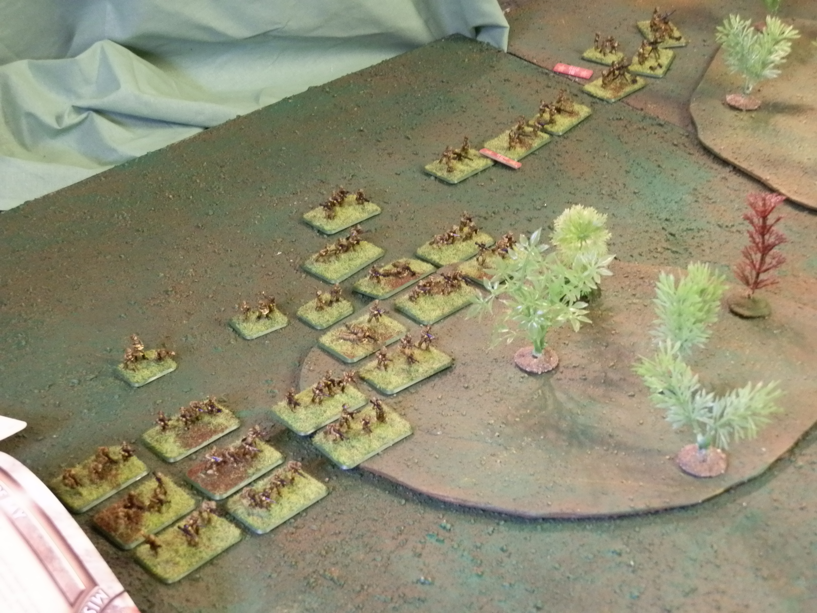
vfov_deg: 24.0
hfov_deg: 31.7
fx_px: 1440
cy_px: 306
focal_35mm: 61
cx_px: 408
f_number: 3.7
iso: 400
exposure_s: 1/8
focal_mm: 10.99
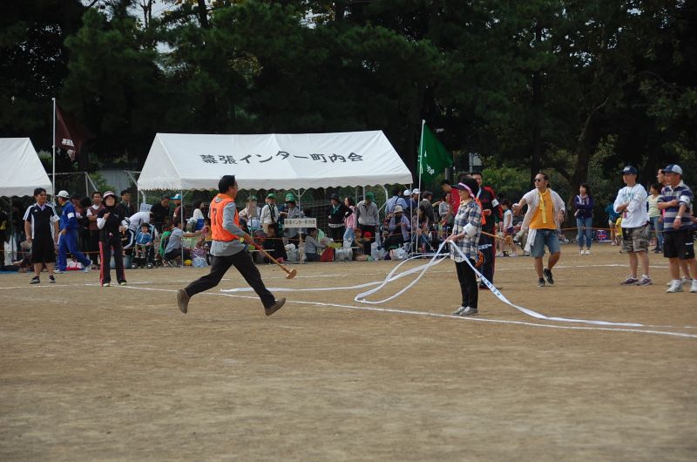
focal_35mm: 120
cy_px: 231
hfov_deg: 17.1
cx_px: 348
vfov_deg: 11.4
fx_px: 2319
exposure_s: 1/1000
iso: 200
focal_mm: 80
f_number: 5.3
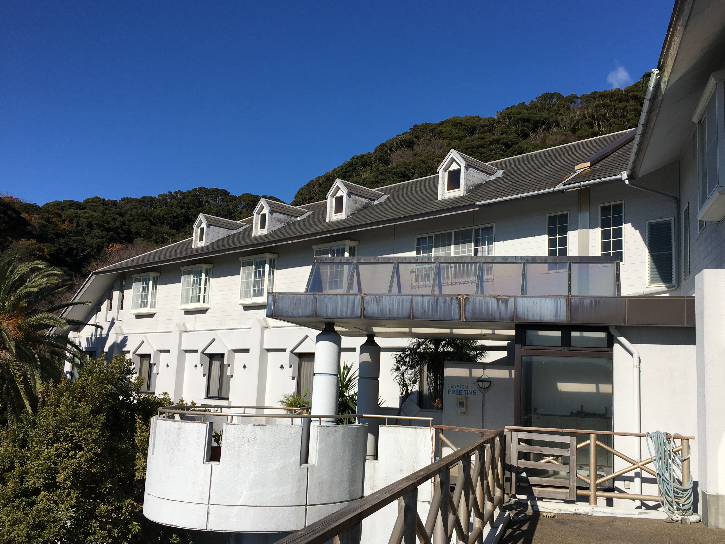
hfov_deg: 55.2
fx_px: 691
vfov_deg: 42.9
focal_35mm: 33
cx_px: 411
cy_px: 295
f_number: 2.2
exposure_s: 1/2747
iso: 25
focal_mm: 4.15
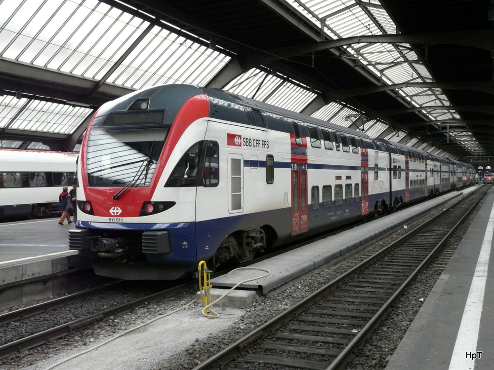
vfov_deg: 33.6
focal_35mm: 43
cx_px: 247
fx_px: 614
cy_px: 185
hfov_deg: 43.9
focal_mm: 7
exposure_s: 1/160
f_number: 3.2
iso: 250
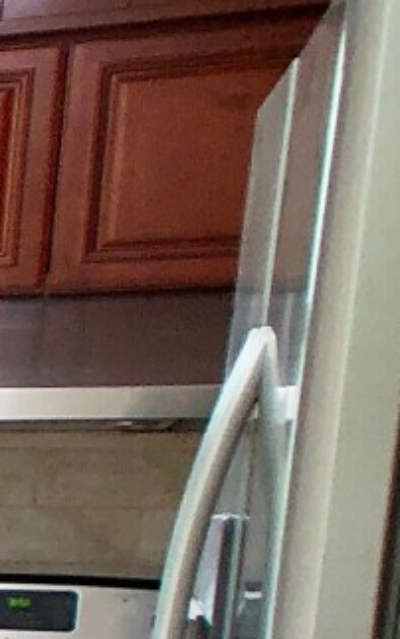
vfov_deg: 11.0
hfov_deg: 5.5
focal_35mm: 188
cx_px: -1521
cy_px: 760
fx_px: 3278
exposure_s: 1/30
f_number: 1.8
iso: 32
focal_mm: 3.99
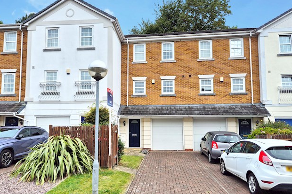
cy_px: 112
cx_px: 143
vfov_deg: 47.7
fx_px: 219
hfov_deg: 67.4
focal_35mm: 27
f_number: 1.8
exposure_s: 1/1204
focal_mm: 5.4
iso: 25
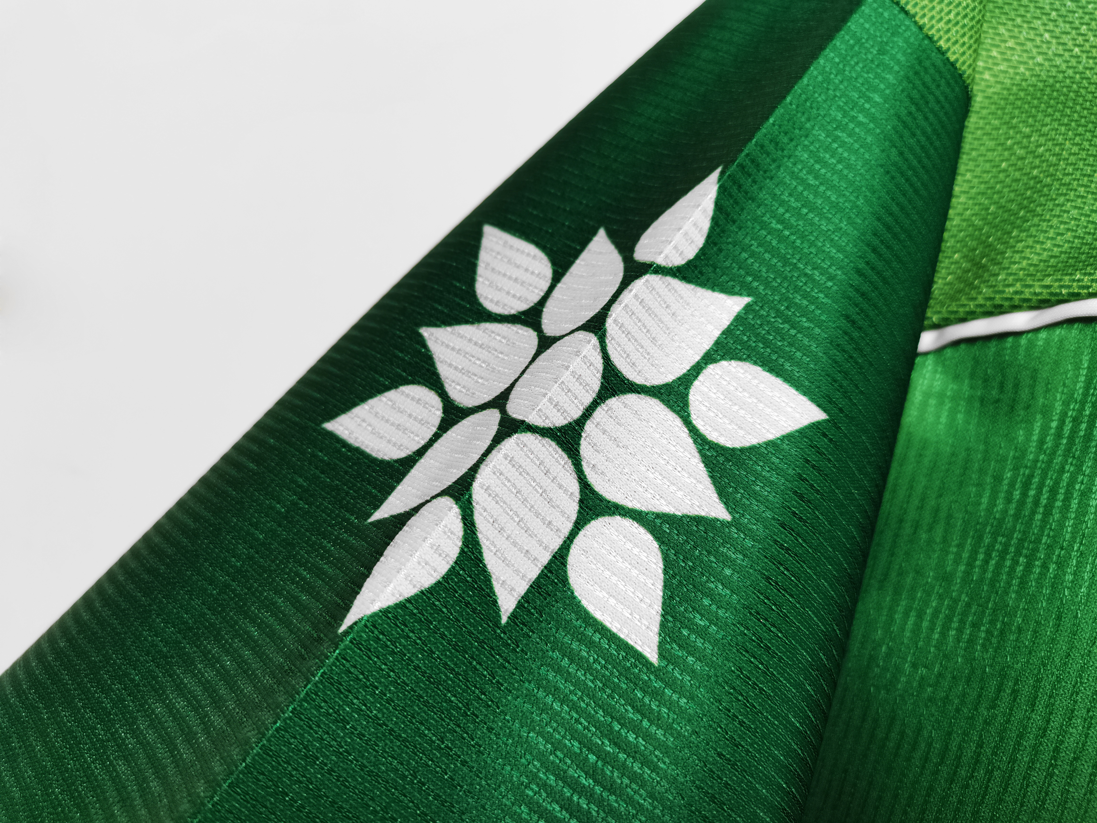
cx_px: 548
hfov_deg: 67.3
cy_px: 412
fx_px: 824
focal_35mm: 26
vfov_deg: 53.1
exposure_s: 1/100
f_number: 1.8
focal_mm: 5.58
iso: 100
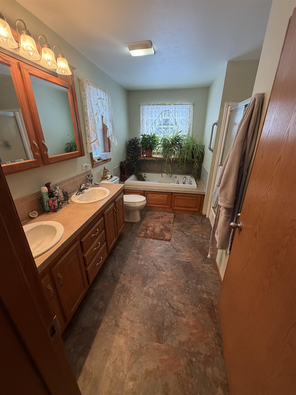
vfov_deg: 102.1
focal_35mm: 14
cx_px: 148
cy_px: 198
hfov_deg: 85.7
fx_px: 160
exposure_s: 1/60
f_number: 2.2
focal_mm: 2.22
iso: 320
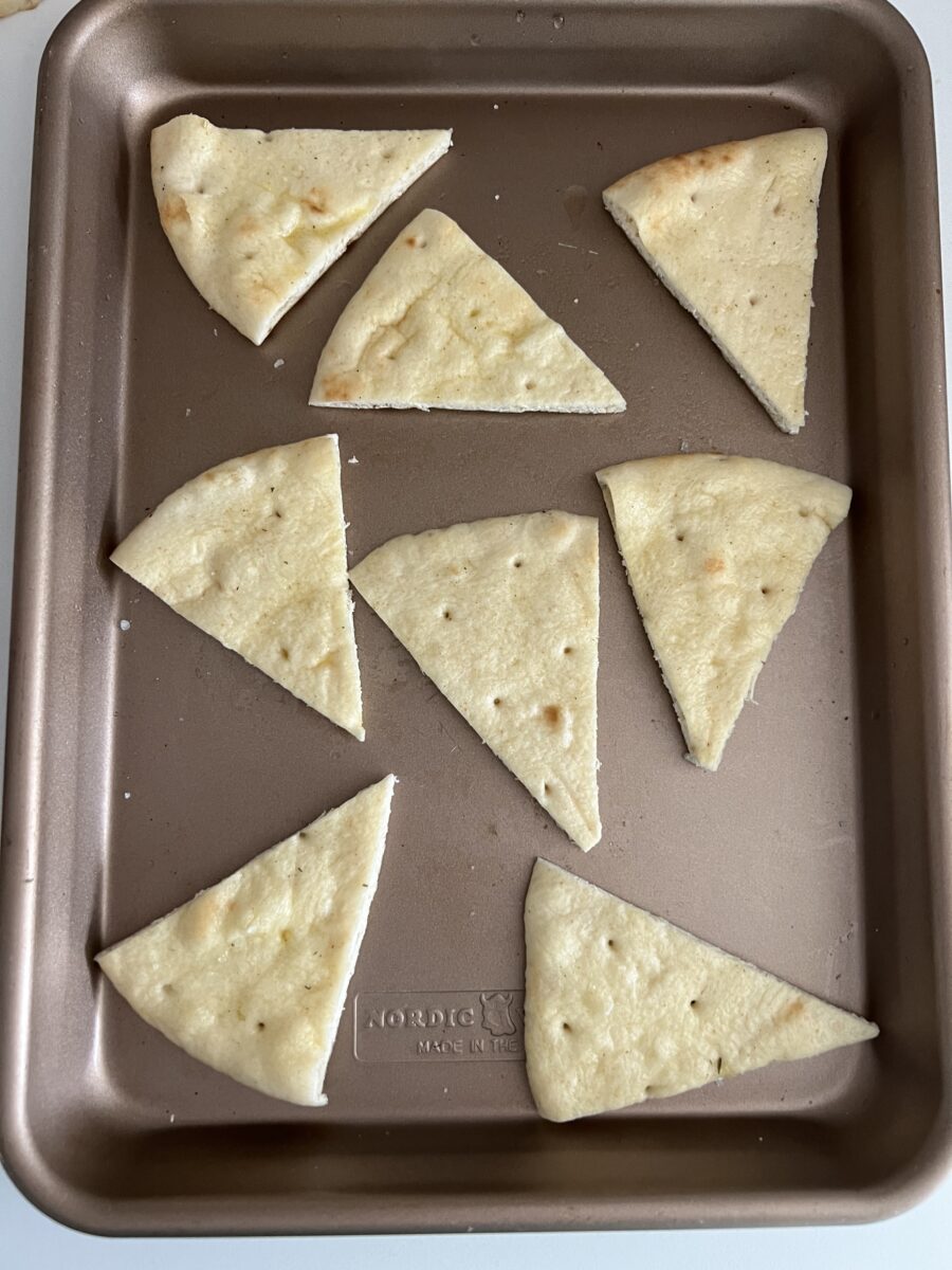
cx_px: 476
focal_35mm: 26
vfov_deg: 67.3
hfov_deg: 53.1
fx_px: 953
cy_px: 635
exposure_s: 1/60
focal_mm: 5.7
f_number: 1.5
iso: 250
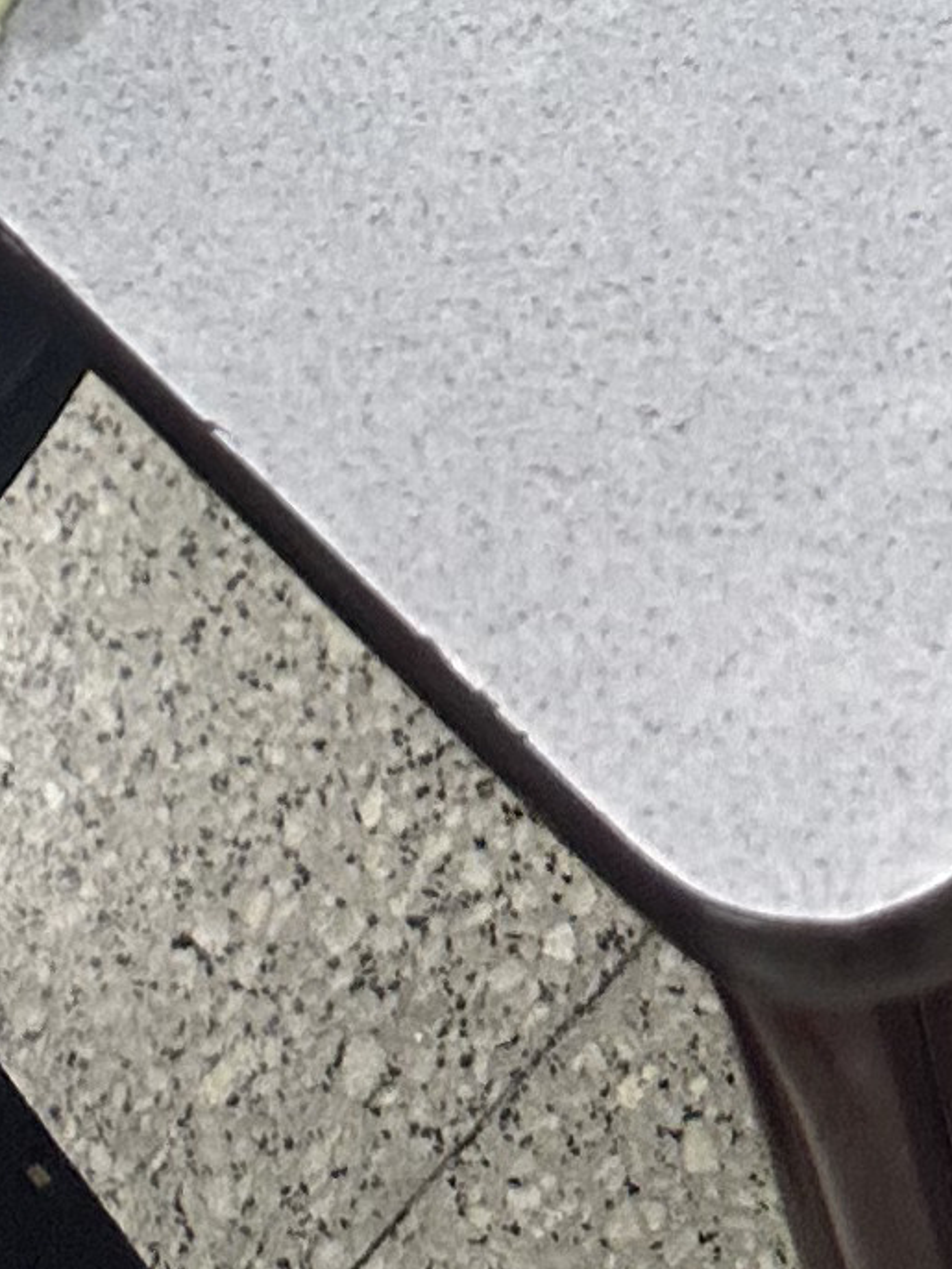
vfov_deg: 11.1
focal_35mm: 141
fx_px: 5167
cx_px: 272
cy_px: -2029
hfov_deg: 10.5
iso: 160
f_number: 1.78
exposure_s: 1/50
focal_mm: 6.86
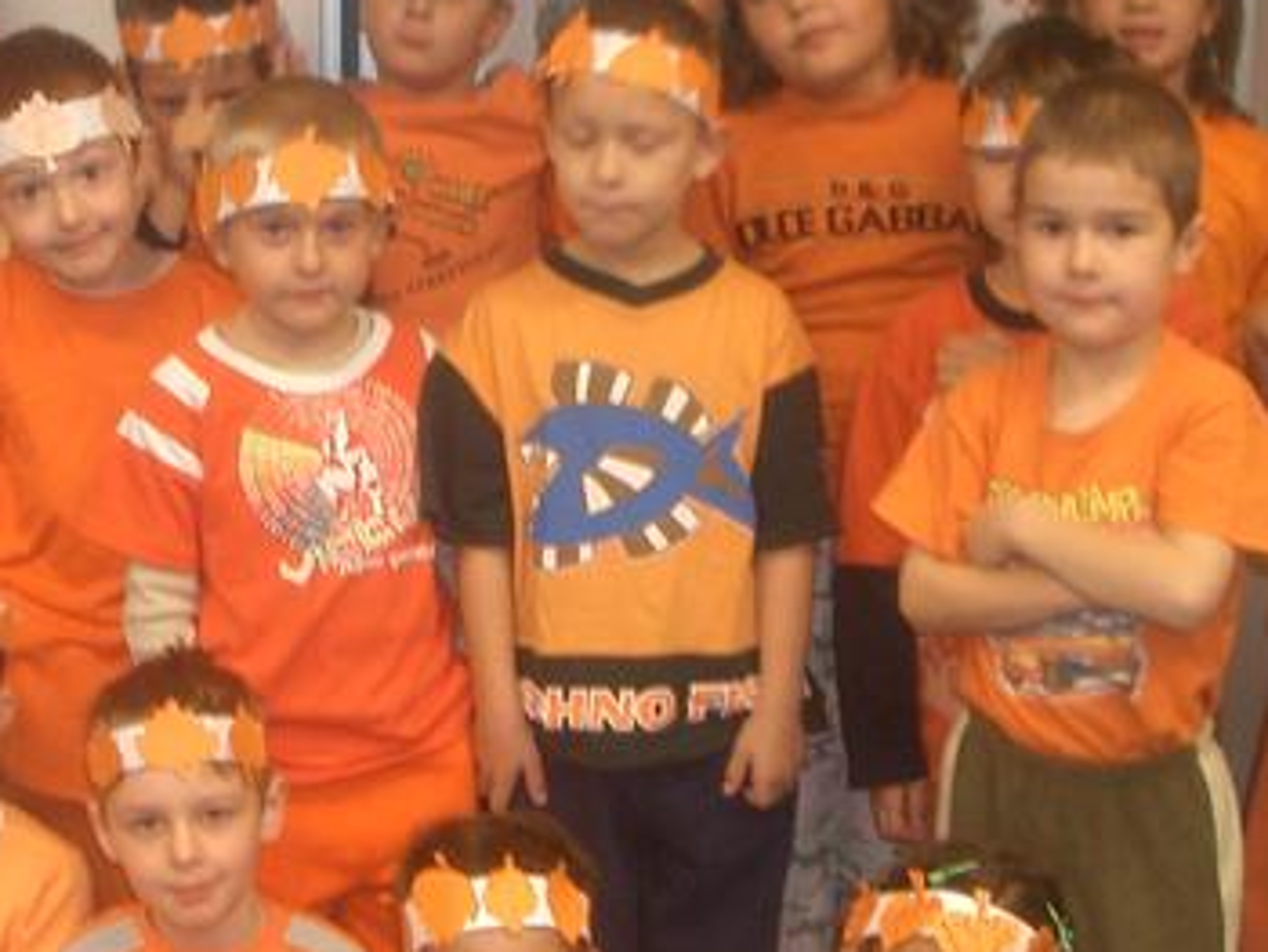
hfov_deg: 24.3
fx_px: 2932
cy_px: 565
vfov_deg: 18.4
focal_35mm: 80
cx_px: 406
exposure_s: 1/40
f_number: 2.6
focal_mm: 5.8
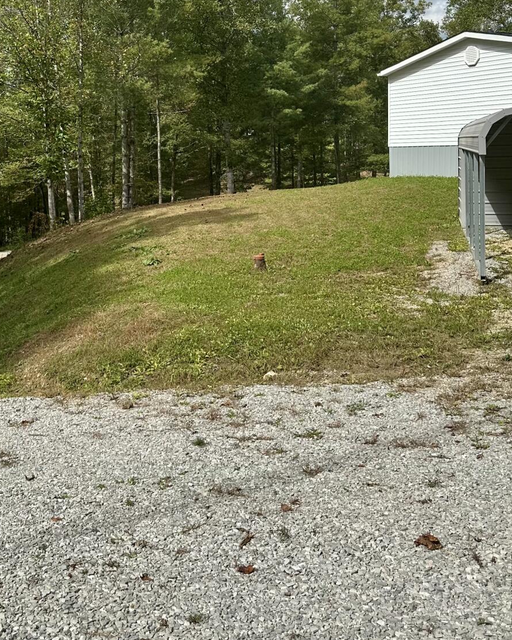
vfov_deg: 42.6
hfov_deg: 35.3
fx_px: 796
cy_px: 166
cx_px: 174
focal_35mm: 42
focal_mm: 6.86
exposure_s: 1/4545
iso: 80
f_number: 1.78
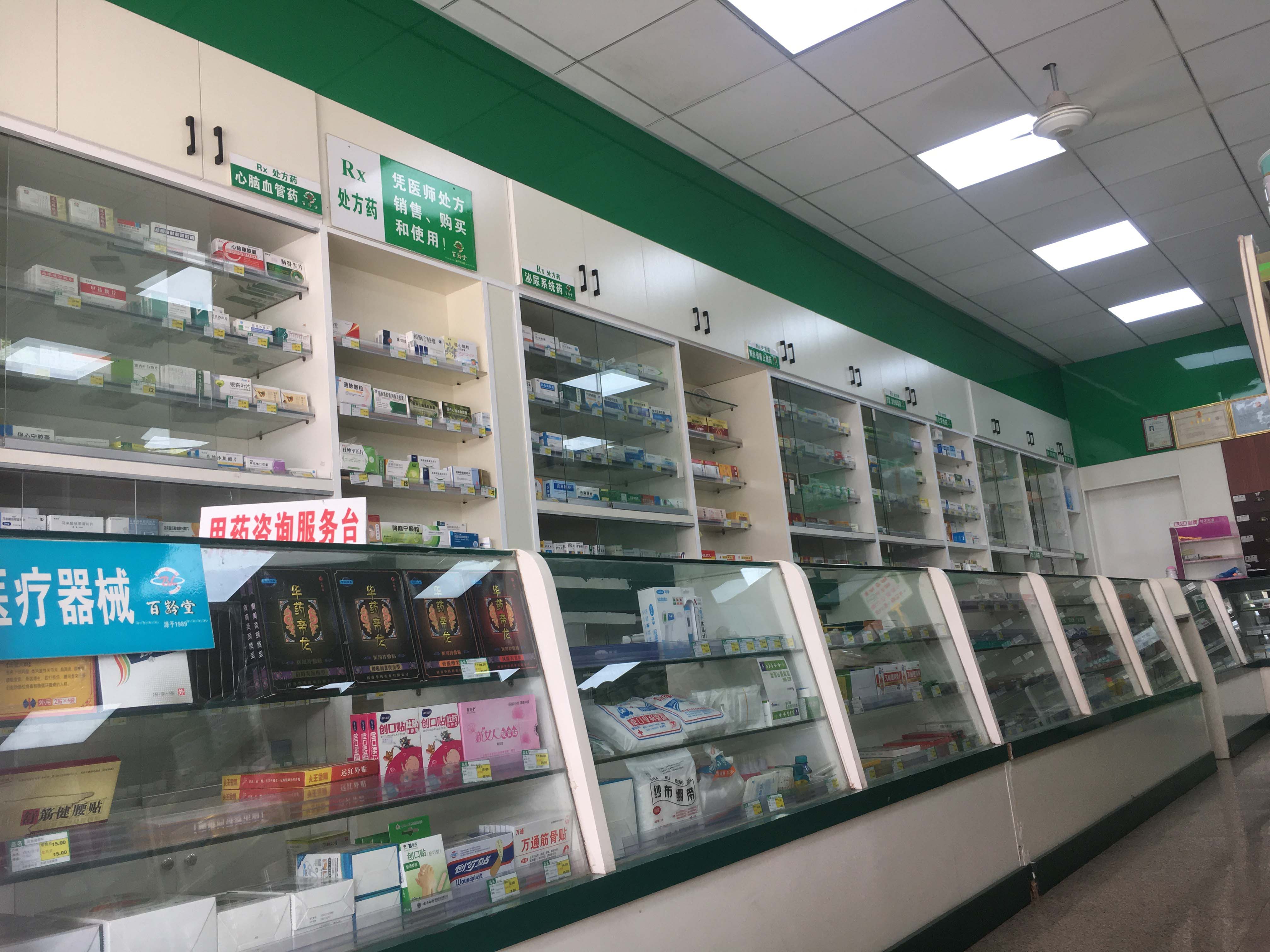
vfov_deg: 48.2
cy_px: 476
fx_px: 1064
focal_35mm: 29
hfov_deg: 61.7
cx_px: 635
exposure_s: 1/60
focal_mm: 4.15
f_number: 2.2
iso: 32
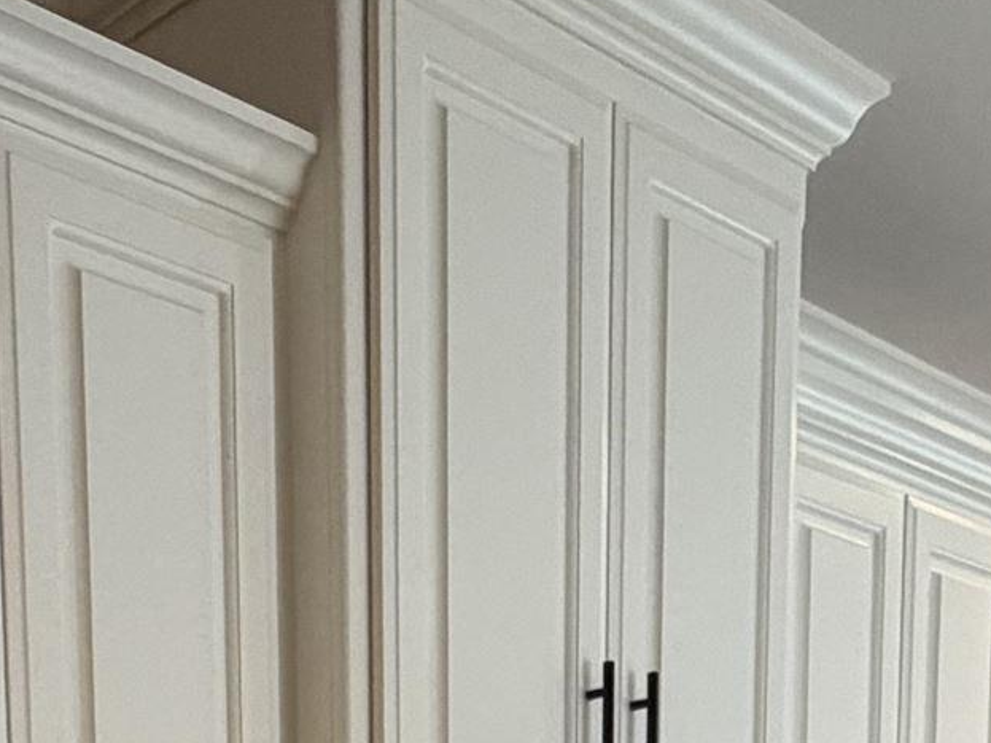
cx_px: 301
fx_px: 1975
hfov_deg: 27.9
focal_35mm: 69
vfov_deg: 16.5
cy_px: 1459
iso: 320
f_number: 2.2
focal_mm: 2.22
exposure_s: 1/120
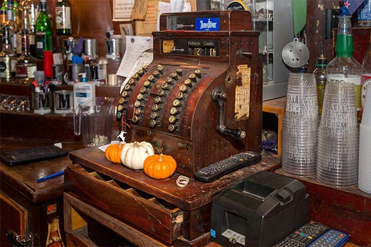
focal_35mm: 34
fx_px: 350
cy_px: 124
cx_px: 186
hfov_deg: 55.8
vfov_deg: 38.9
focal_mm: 34
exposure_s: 1/180
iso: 1250
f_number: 4.8
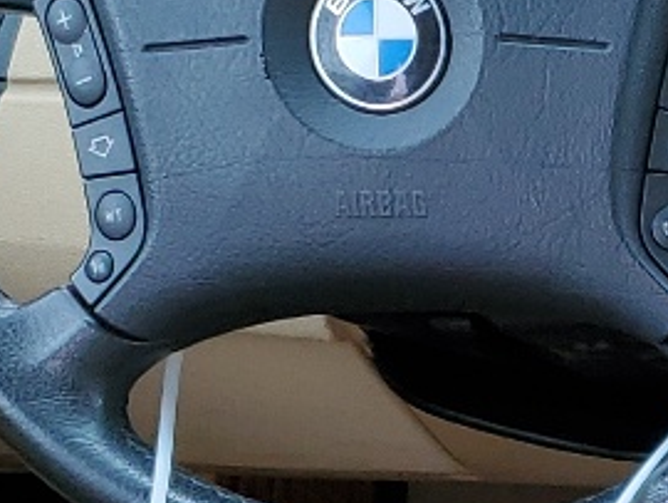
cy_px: 971
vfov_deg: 9.1
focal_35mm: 154
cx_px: 1244
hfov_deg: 11.7
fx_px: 2974
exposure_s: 1/141
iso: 50
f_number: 1.5
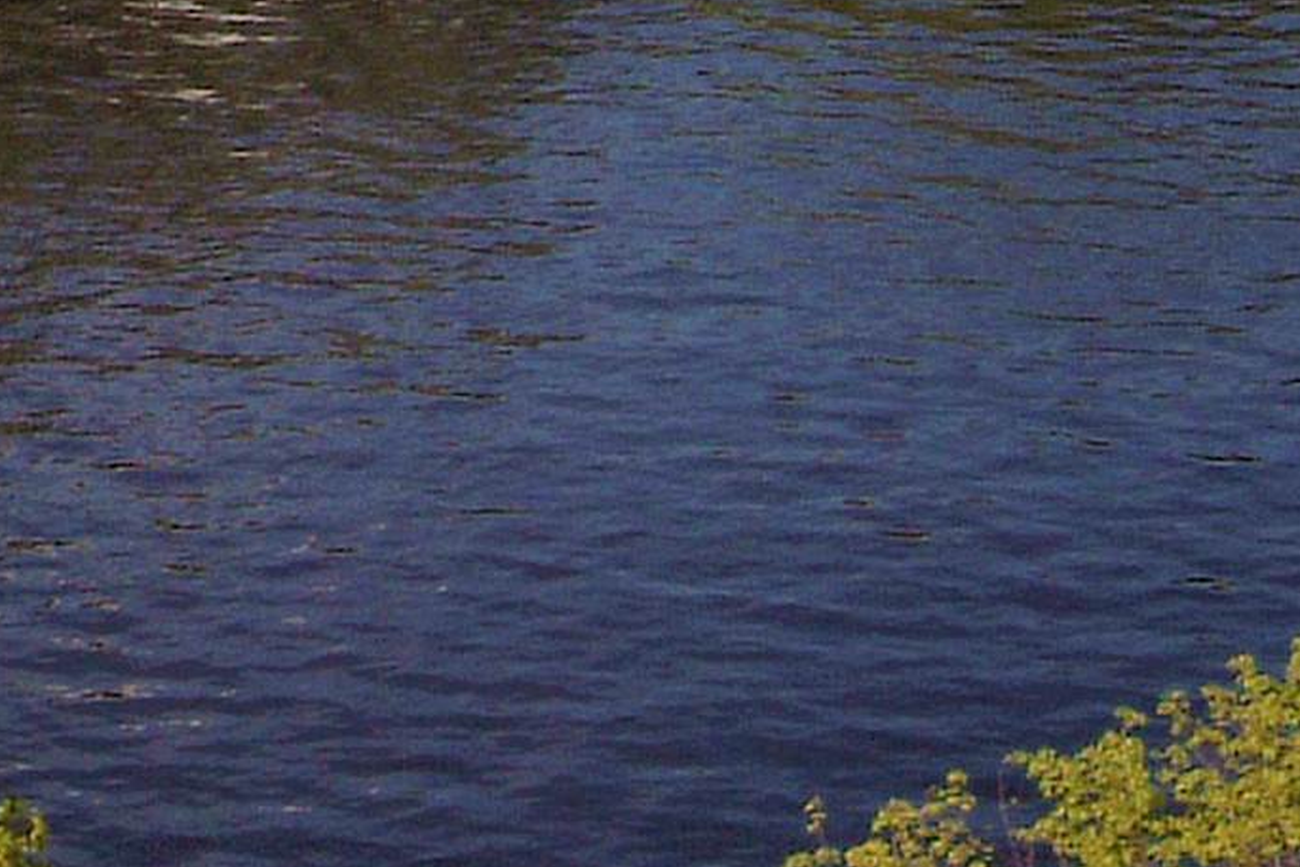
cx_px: -1106
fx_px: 7402
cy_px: -636
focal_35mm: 205
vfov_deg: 6.6
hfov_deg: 9.5
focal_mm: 22
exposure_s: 1/500
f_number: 11
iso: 200
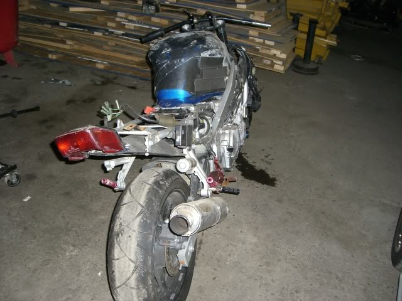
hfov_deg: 49.0
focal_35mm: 38
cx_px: 201
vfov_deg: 37.7
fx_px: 441
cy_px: 150
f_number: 2.7
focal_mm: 6.2
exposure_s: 1/60
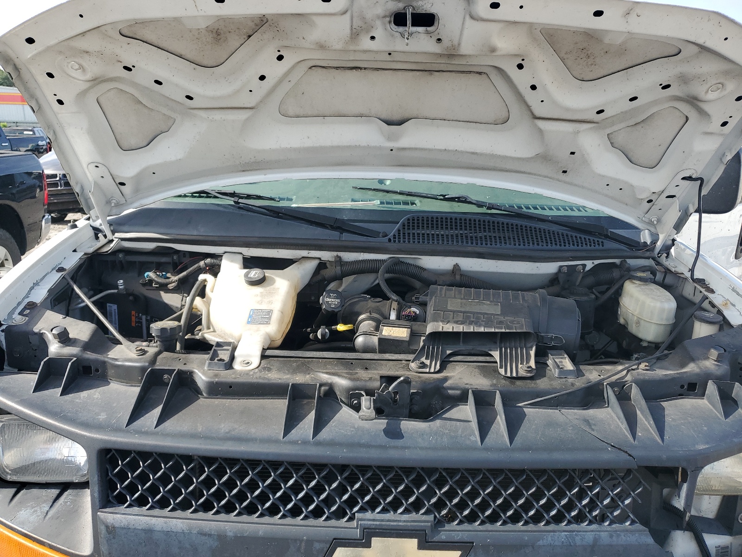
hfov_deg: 67.3
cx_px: 371
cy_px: 278
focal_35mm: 26
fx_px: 557
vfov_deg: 53.1
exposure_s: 1/1111
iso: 50
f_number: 1.5
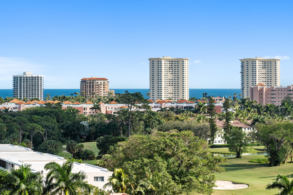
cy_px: 98
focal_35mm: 120
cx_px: 146
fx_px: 976
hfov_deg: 17.1
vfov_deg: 11.4
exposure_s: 1/125
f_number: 11
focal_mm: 120
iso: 100
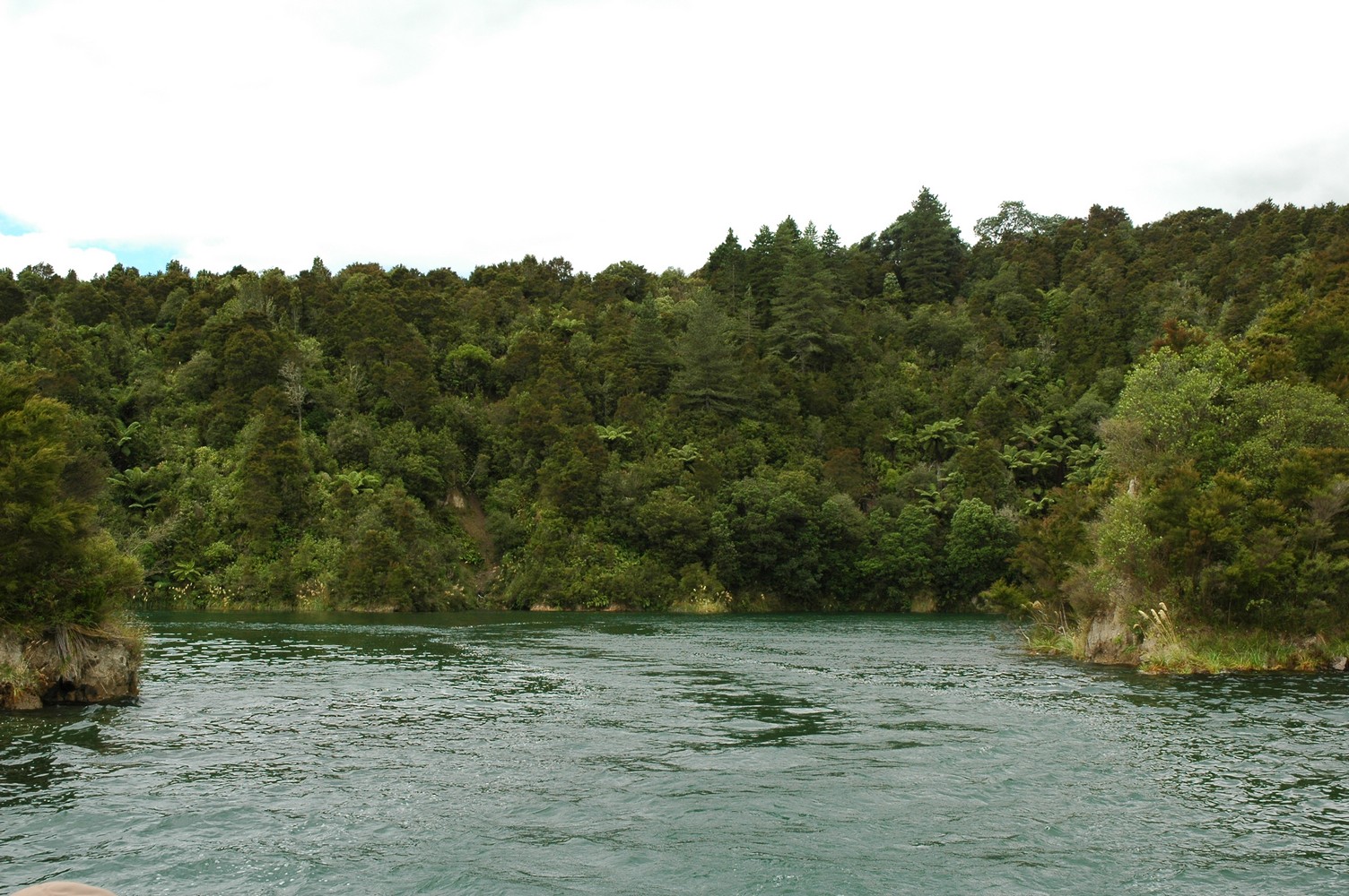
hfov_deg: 48.0
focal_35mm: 40
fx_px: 1516
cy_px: 448
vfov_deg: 33.0
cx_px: 674
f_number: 10
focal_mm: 27
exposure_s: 1/200
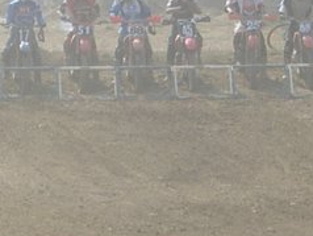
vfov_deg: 3.0
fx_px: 4435
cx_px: 116
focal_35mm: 490
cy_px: 79
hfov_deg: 4.0
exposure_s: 1/320
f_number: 5.2
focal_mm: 18.6
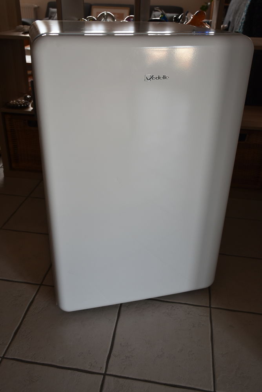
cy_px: 196
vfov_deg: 57.2
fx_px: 360
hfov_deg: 40.0
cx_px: 131
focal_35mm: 33
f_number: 4.5
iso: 400
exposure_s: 1/80
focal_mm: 22
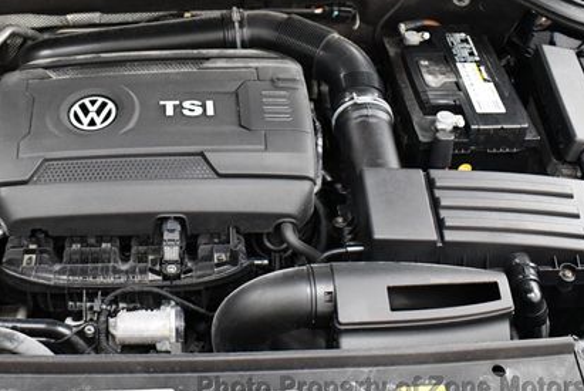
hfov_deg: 35.2
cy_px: 111
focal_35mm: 56
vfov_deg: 24.1
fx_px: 909
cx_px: 180
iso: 3200
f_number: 3.5
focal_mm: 18
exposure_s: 1/125
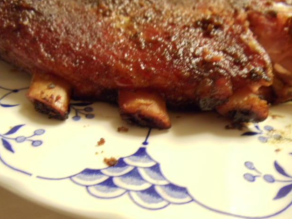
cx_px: 146
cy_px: 108
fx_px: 379
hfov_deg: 42.1
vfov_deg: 32.2
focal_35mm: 45
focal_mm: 6
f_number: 3.5
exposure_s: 1/5
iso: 400
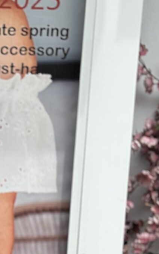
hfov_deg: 6.6
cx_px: -156
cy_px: 293
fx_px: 1331
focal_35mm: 192
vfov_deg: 10.7
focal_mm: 6.86
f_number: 1.78
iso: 100
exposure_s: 1/2597
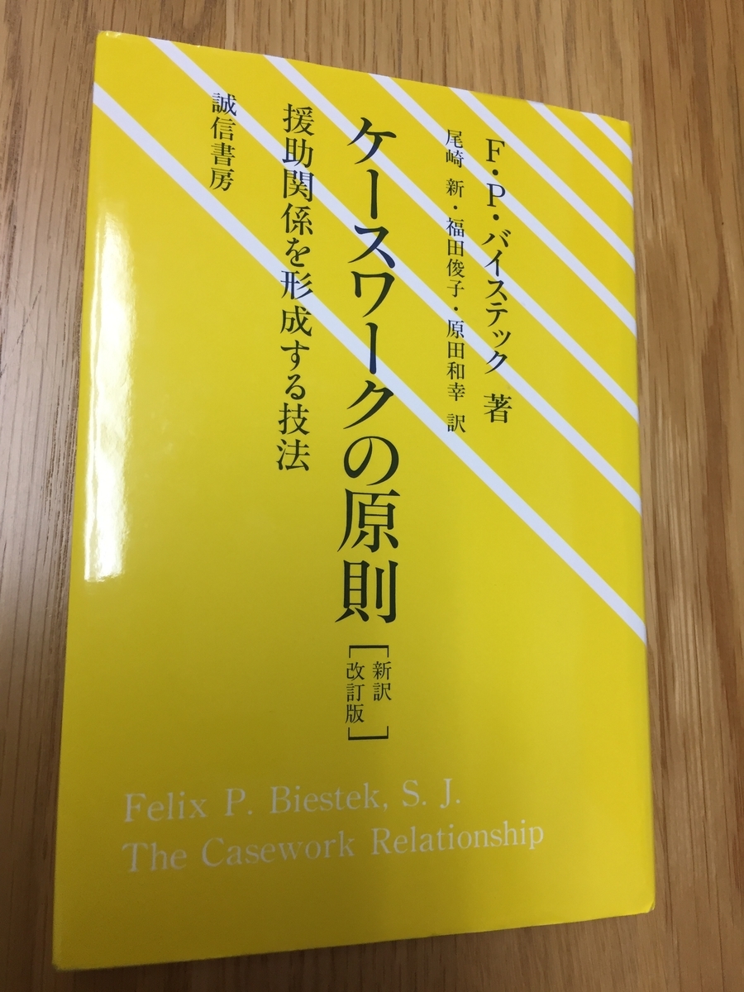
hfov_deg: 48.2
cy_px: 496
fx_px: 831
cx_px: 372
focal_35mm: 29
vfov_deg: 61.7
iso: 32
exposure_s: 1/30
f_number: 2.2
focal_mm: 4.15
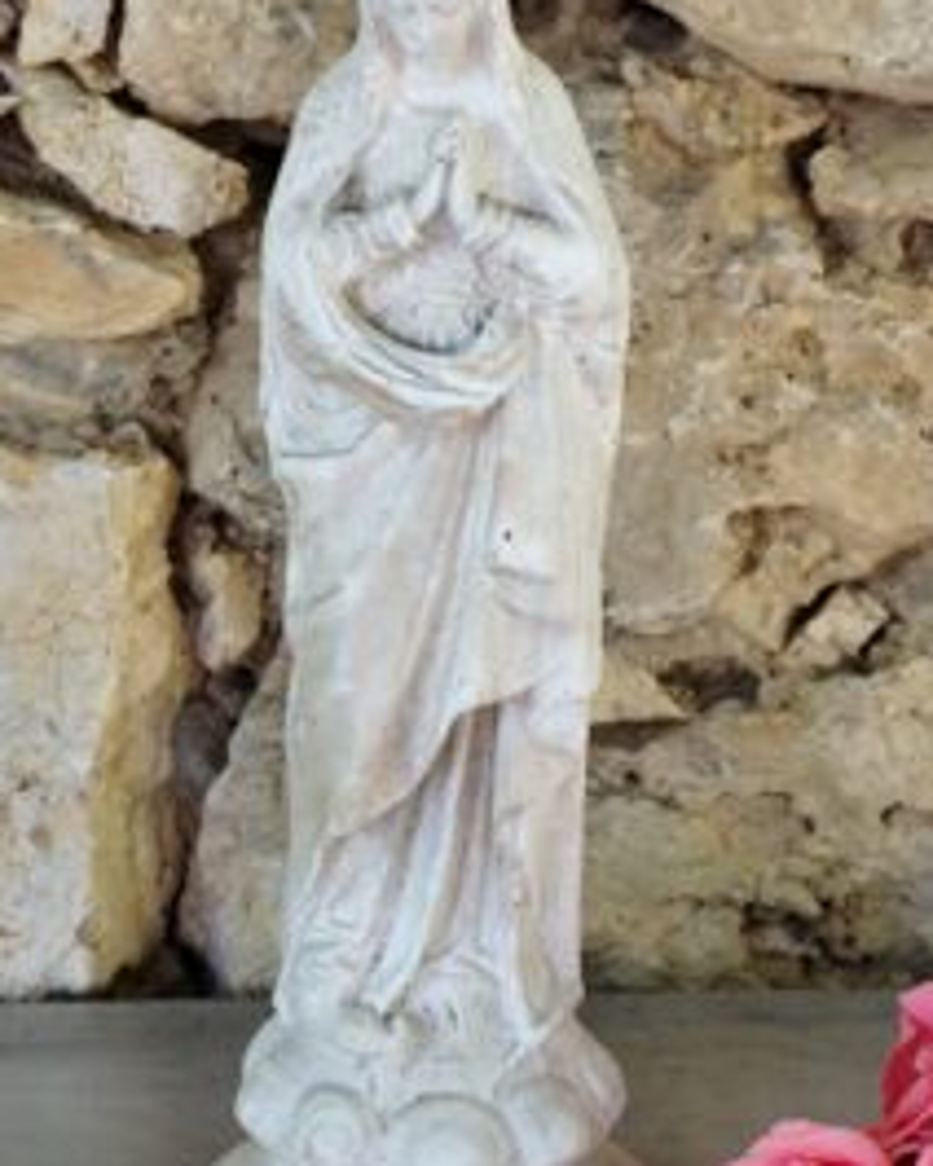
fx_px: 4729
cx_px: 484
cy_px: 656
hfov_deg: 11.3
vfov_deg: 14.1
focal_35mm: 137
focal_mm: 6.19
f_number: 1.65
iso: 160
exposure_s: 1/50
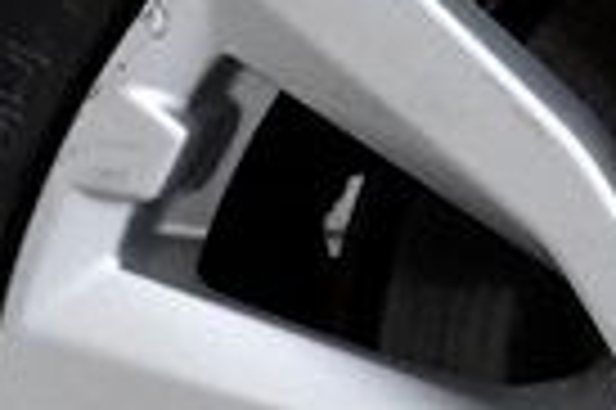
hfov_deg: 4.4
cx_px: 782
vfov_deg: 2.9
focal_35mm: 472
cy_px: 444
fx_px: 8067
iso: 2500
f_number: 9
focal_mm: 42
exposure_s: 1/320
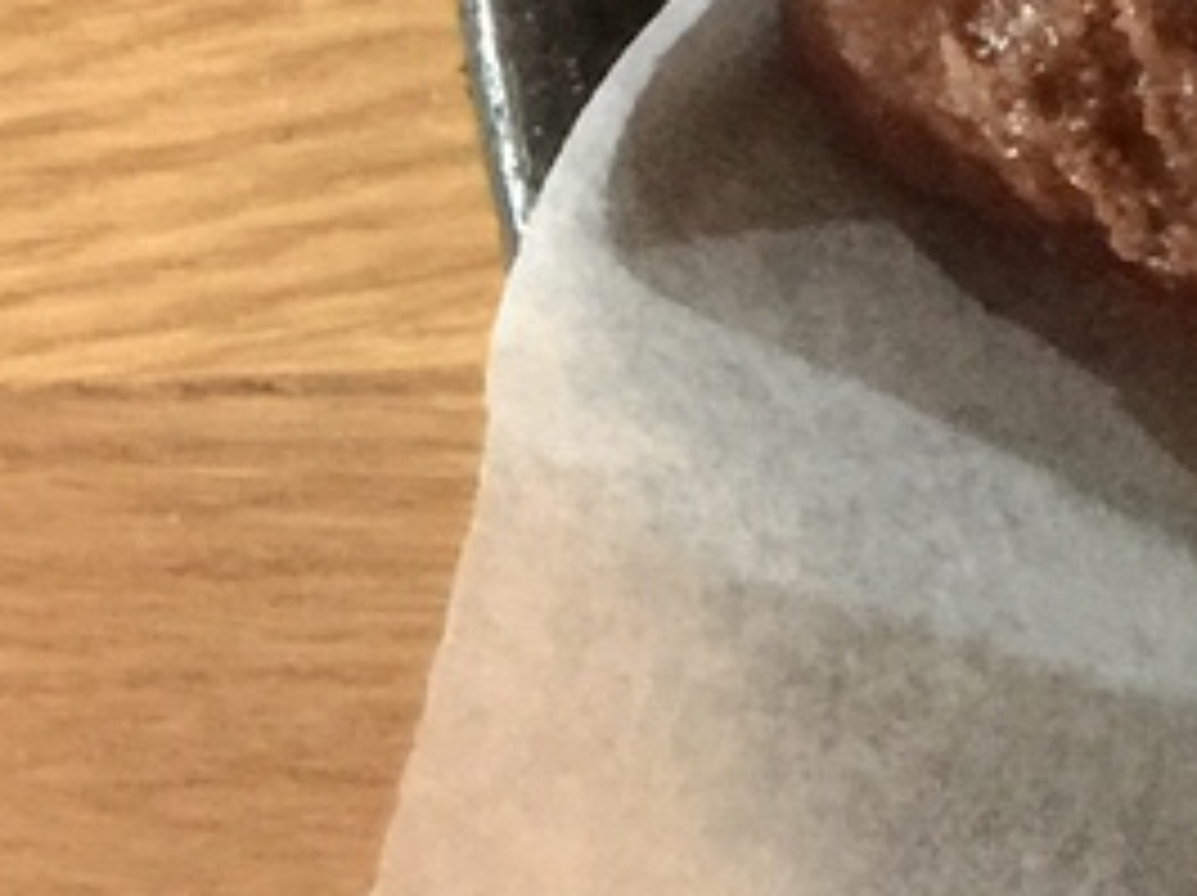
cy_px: -306
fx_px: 6150
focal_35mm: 178
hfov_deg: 9.0
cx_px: 3640
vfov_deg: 8.2
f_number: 2.2
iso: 125
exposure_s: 1/4
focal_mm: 4.15
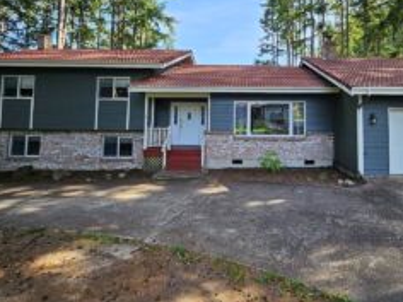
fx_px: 256
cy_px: 97
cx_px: 253
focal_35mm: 22
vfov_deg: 59.5
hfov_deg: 75.0
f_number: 2.2
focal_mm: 1.74
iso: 50
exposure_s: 1/359
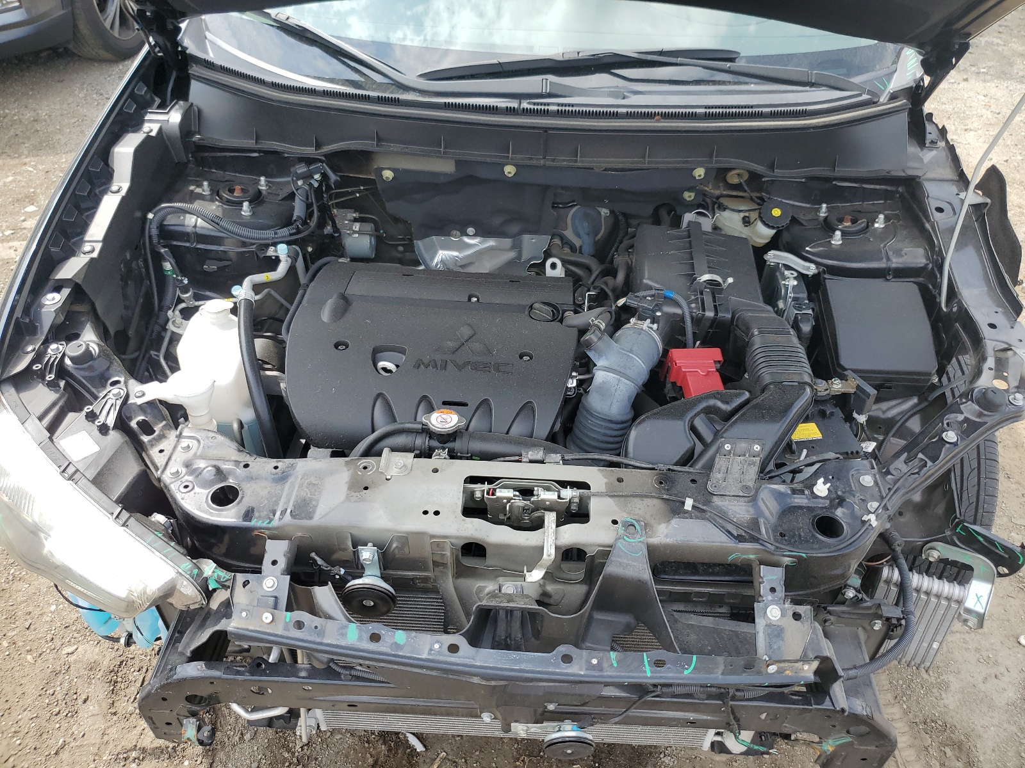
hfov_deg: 67.3
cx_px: 512
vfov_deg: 53.1
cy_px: 384
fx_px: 770
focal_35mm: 26
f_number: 1.5
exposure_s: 1/769
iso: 50
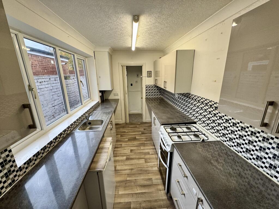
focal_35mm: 14
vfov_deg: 85.7
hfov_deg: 102.1
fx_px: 113
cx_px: 140
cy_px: 104
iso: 100
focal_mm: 2.22
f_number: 2.2
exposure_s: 1/100
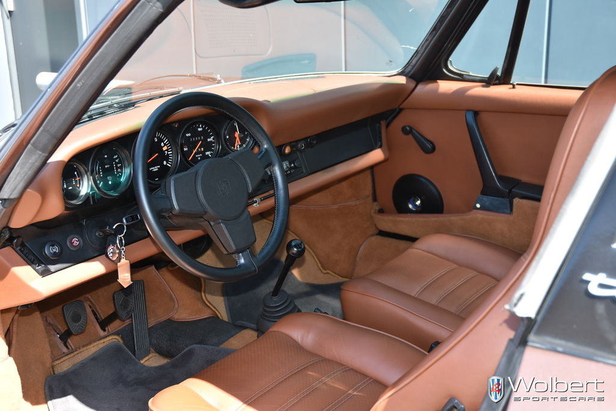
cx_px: 308
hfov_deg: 42.3
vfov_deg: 29.0
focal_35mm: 46
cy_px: 206
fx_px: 796
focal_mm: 31
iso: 200
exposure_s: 1/160
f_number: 4
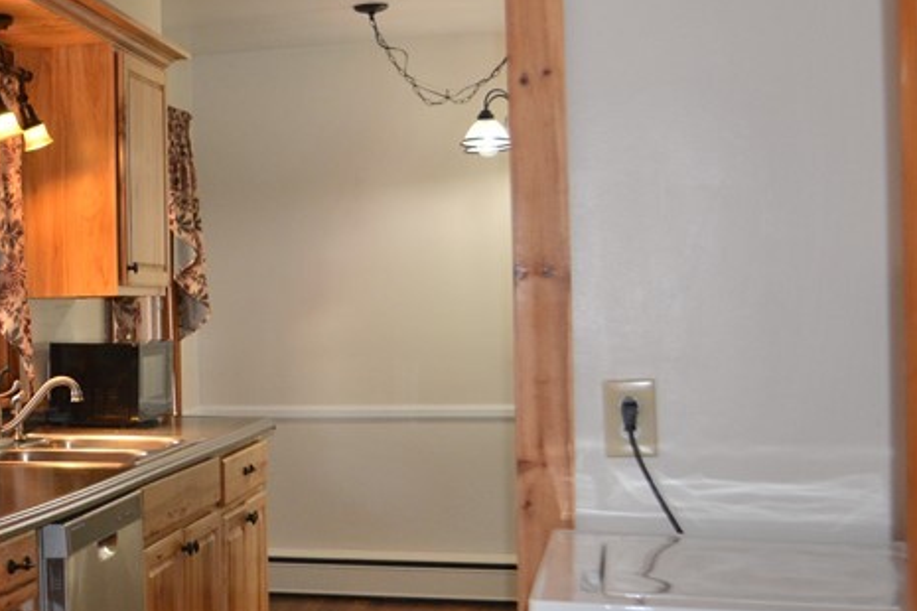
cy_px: 329
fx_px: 1605
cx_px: -136
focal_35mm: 63
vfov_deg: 21.6
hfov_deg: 28.4
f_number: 3.5
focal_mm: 18
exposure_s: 1/125
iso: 400
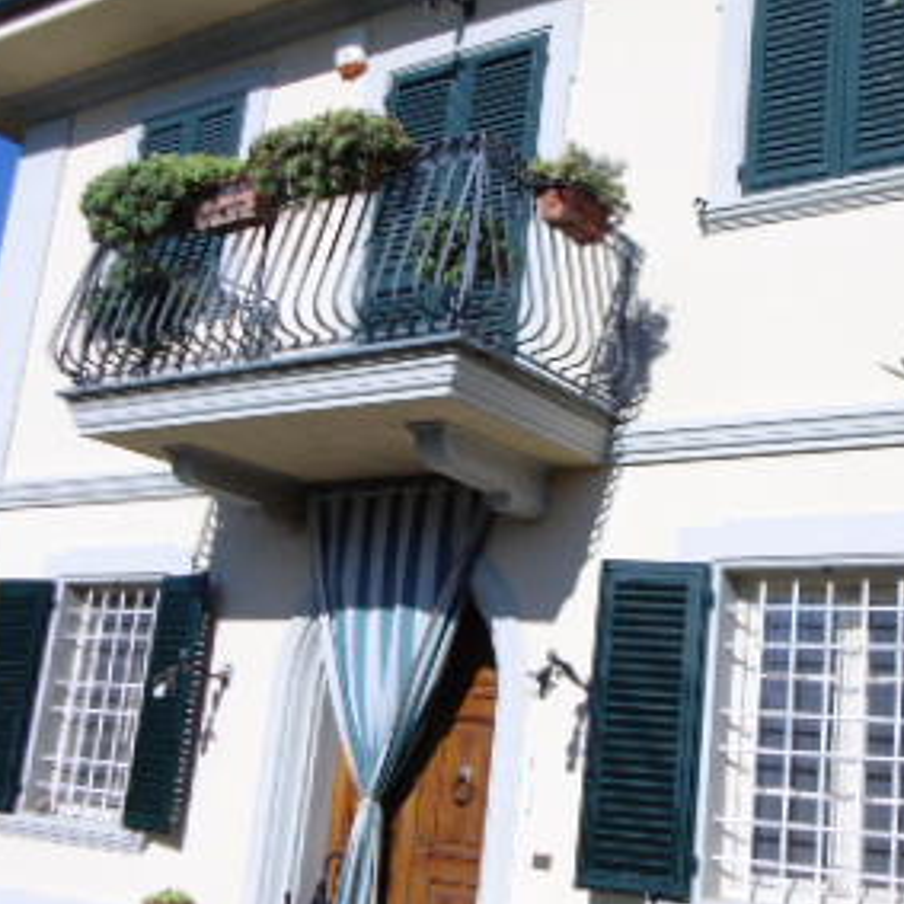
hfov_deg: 38.0
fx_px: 1300
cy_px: 450
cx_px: 588
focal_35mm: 44
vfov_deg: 38.3
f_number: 8.6
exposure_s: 1/400
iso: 100
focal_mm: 4
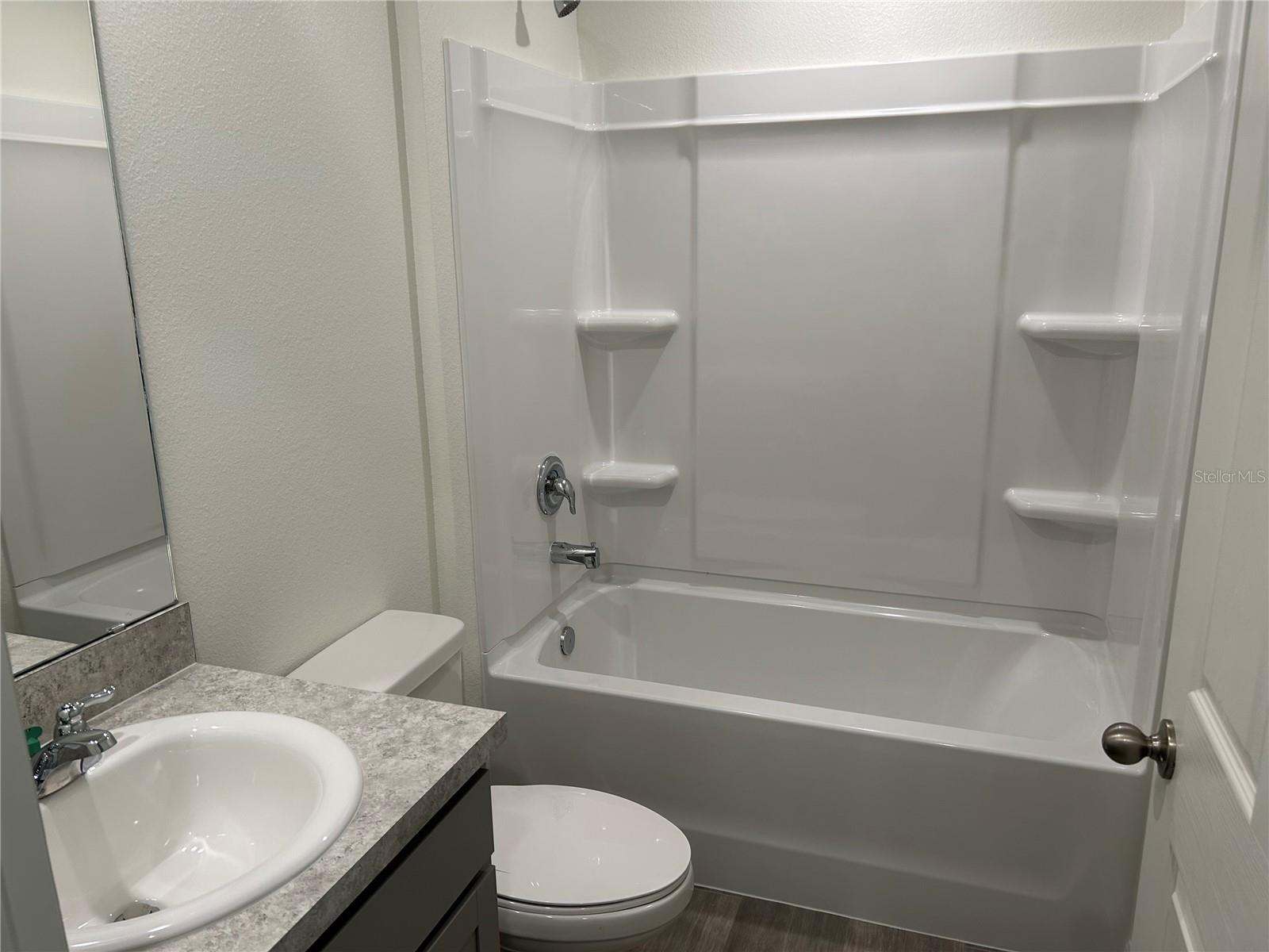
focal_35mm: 26
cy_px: 476
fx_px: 953
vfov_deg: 53.1
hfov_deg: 67.3
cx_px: 634
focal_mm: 5.7
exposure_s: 1/120
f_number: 1.5
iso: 64
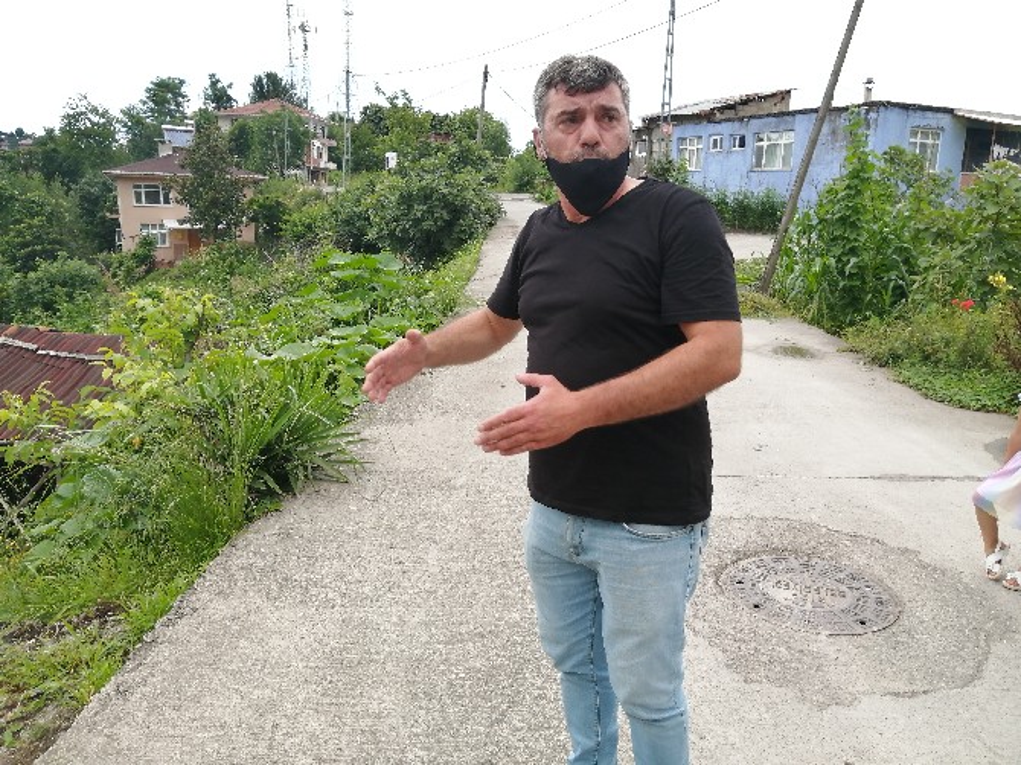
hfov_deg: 65.3
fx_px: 796
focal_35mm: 27
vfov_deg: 51.3
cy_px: 382
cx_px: 510
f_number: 1.8
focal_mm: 3.62
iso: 50
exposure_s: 1/372
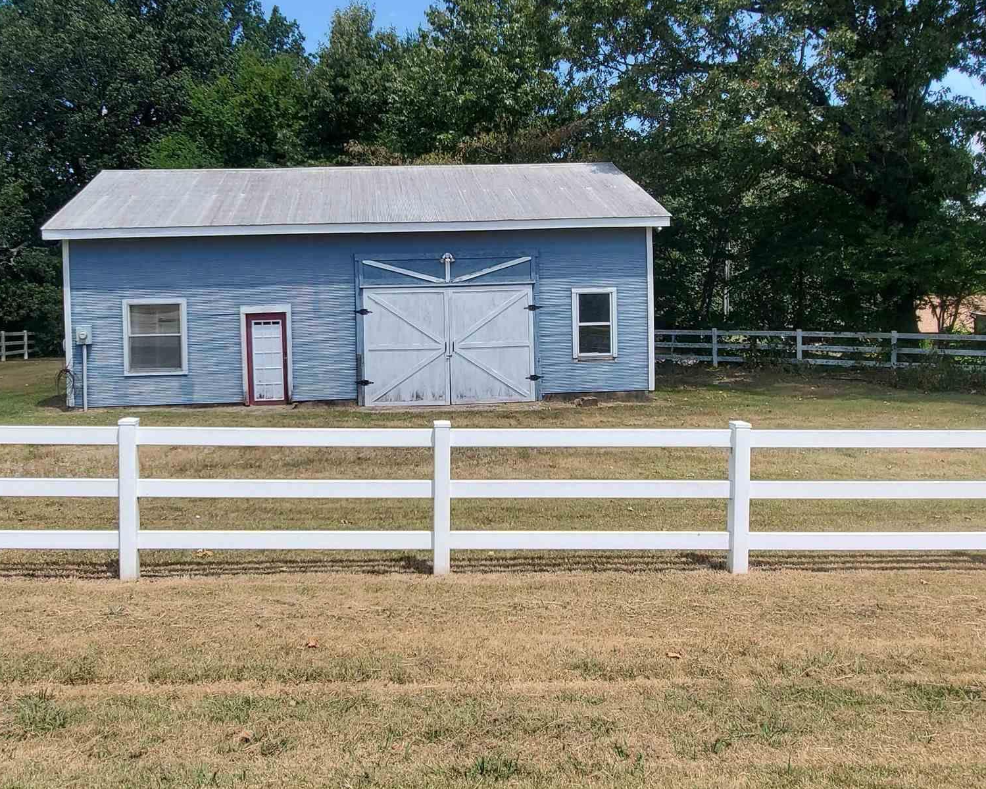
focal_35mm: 26
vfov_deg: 54.6
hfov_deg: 65.4
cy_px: 321
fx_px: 759
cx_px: 392
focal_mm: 1.8
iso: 50
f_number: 2.2
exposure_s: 1/947
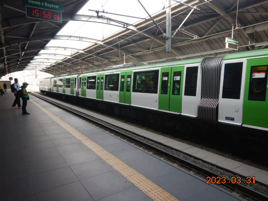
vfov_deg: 56.8
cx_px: 134
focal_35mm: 24
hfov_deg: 71.6
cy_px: 100
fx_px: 186
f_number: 2.8
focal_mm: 4.3
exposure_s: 1/250
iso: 125
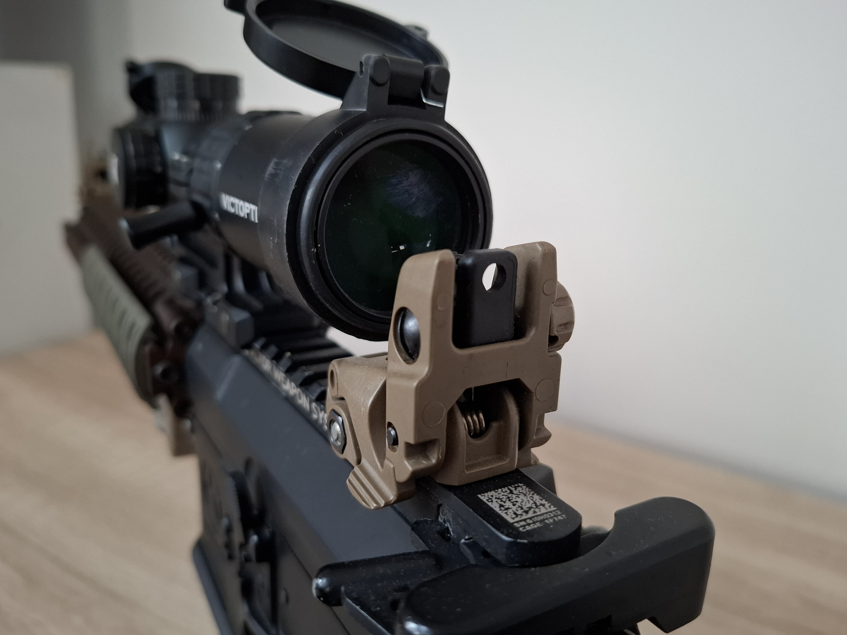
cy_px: 329
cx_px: 408
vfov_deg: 53.1
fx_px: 636
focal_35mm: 26
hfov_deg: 67.3
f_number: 1.8
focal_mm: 5.54
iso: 400
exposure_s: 1/24
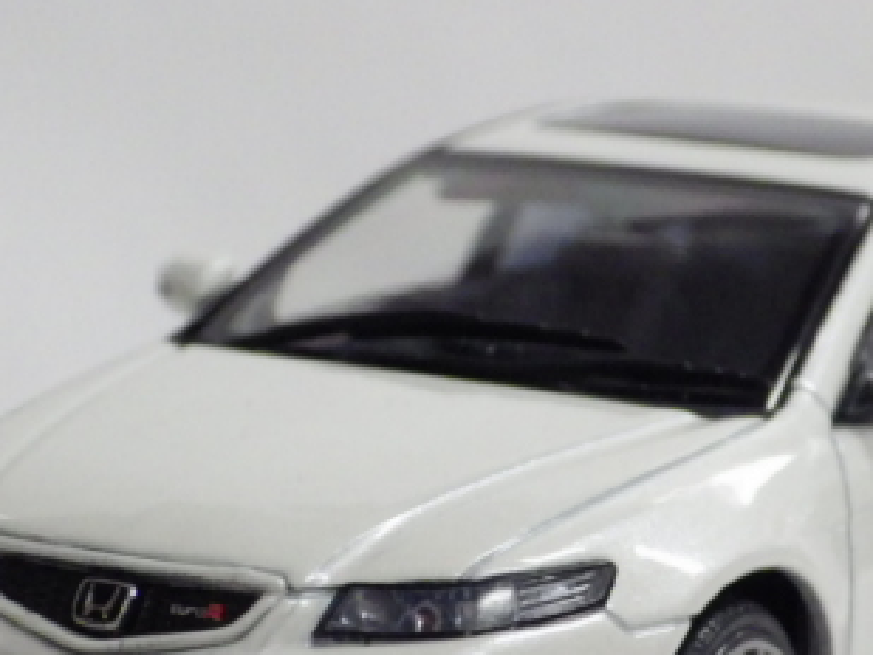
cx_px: 565
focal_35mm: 213
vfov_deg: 7.0
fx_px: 5374
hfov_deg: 9.3
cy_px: 440
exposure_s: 1/50
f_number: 4.6
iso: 800
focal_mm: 18.4
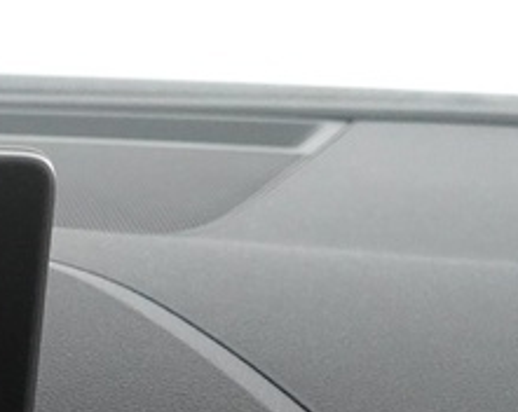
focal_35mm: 193
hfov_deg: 9.0
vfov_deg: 7.5
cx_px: -762
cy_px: 978
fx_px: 2954
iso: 4000
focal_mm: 28
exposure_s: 1/60
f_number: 3.5
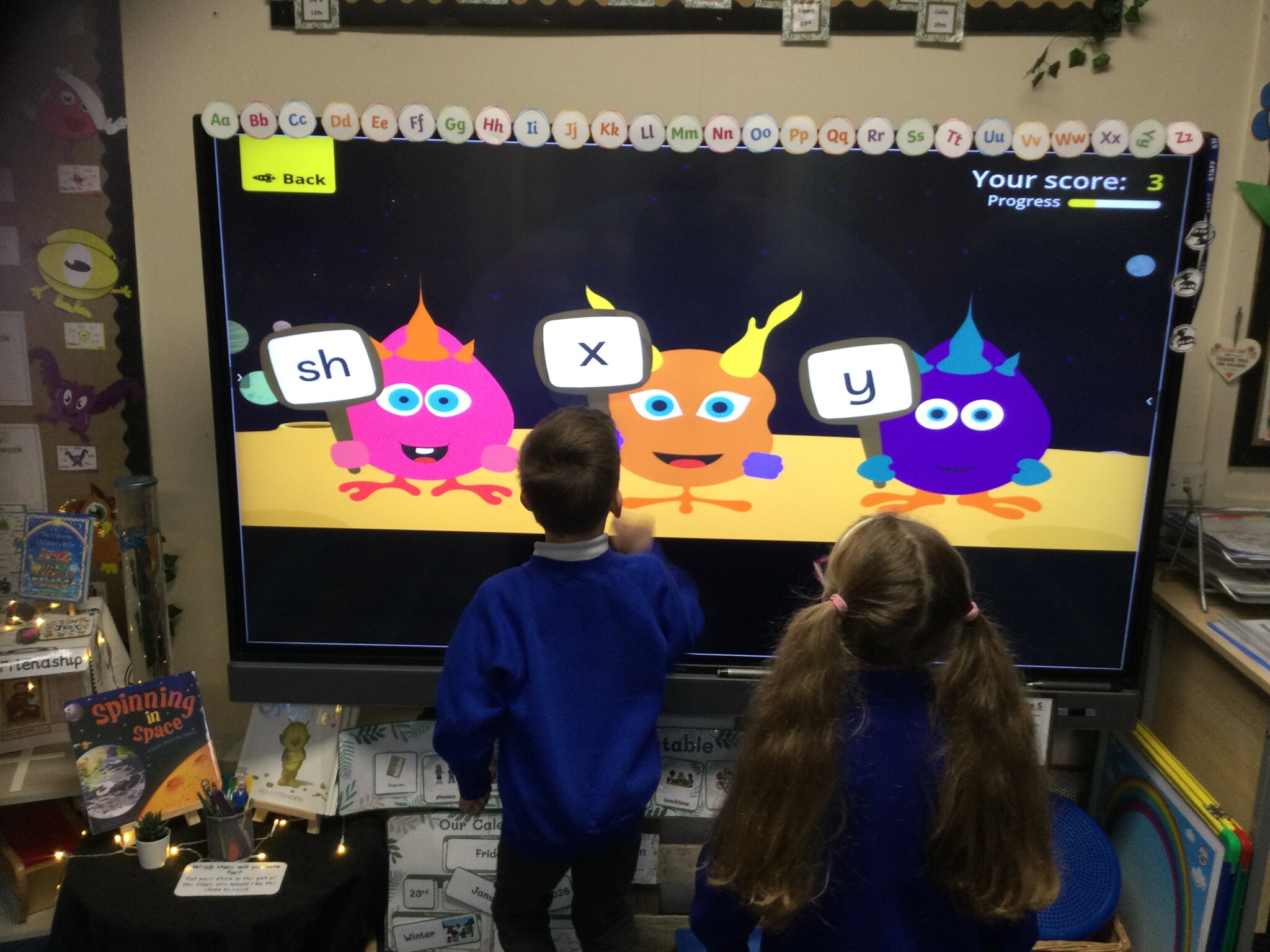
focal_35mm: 31
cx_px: 635
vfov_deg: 45.4
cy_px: 476
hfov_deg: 58.4
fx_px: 1137
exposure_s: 1/33
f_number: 2.4
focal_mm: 3.3
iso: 64
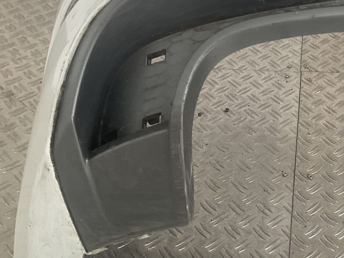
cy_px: 9
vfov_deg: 21.6
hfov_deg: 27.5
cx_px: 354
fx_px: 656
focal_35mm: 66
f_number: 1.8
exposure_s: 1/100
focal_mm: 3
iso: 64
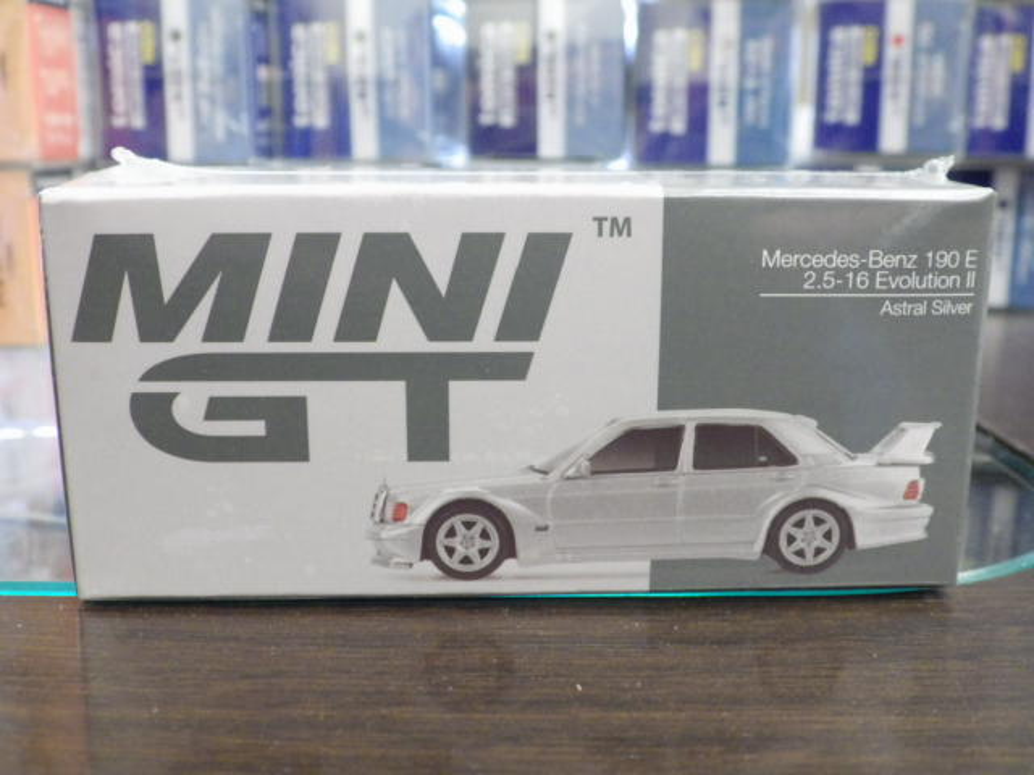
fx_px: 1225
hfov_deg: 45.8
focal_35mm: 41
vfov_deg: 35.1
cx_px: 517
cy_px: 388
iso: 800
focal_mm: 7.4
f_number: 3.6
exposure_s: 1/25
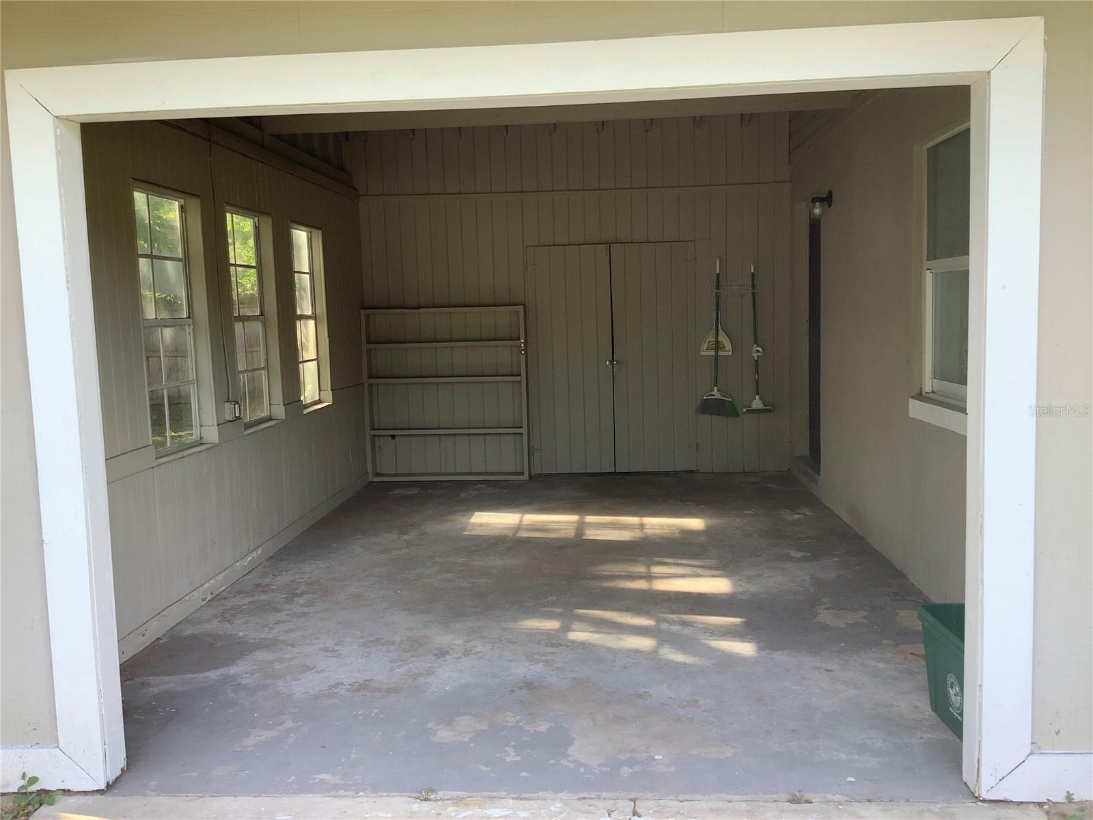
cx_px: 546
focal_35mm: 31
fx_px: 979
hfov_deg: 58.4
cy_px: 410
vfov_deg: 45.4
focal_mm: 3.3
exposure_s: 1/120
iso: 40
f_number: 2.4
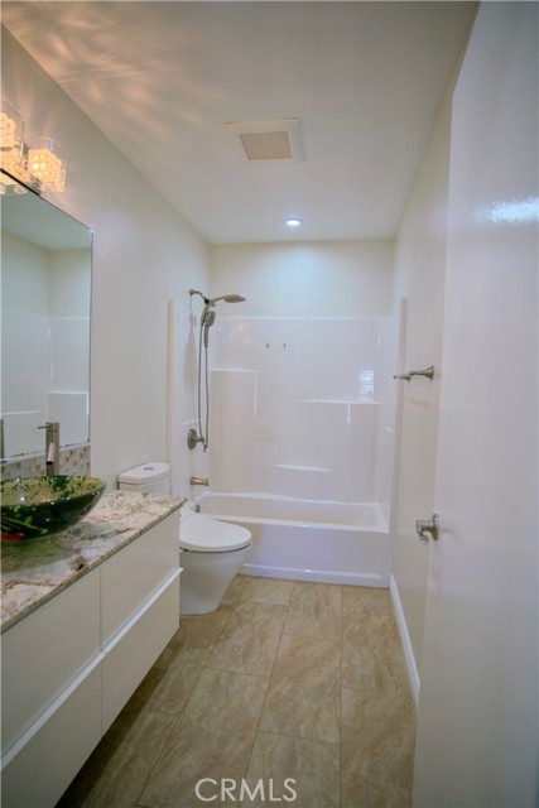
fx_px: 382
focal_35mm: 17
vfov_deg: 93.3
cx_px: 270
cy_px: 404
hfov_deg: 70.5
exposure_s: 1/50
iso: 125
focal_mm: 17
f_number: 2.8
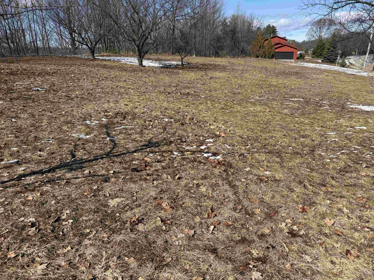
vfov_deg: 56.8
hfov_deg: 71.6
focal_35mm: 24
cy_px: 140
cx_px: 187
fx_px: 259
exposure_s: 1/4975
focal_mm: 6.76
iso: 80
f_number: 1.78
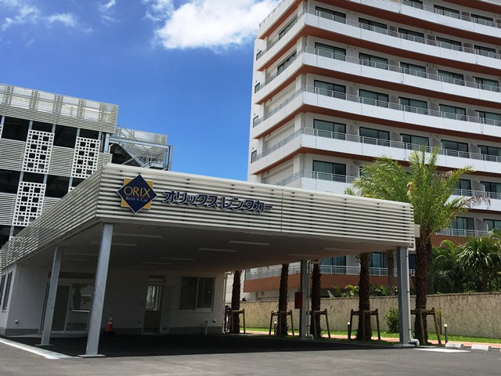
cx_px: 250
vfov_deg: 48.2
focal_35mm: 29
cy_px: 188
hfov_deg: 61.7
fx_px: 420
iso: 25
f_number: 2.2
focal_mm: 4.15
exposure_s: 1/3205
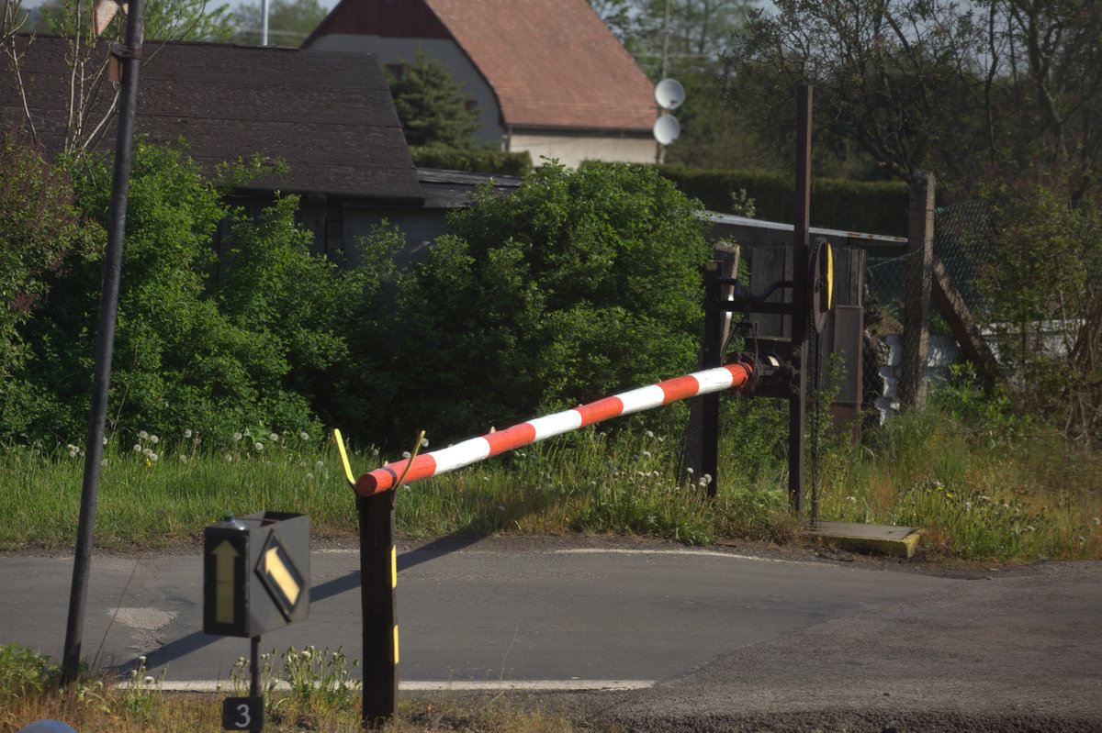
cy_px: 366
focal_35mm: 131
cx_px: 551
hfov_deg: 15.7
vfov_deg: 10.5
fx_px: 4008
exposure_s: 1/320
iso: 500
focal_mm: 135
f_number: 7.1
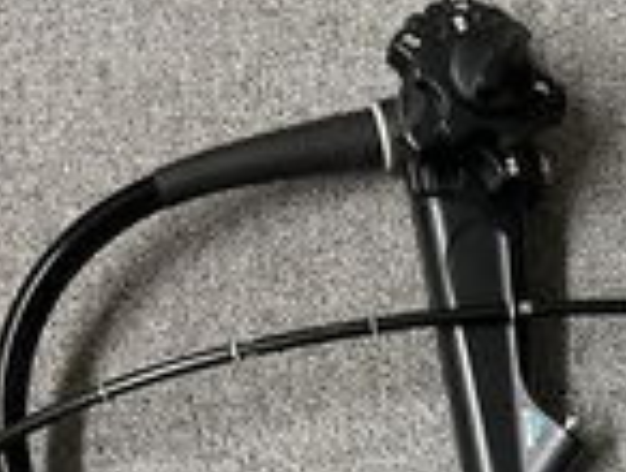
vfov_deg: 19.4
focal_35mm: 71
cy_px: 588
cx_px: 665
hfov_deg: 25.6
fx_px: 1286
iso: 160
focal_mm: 4.2
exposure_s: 1/50
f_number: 1.6
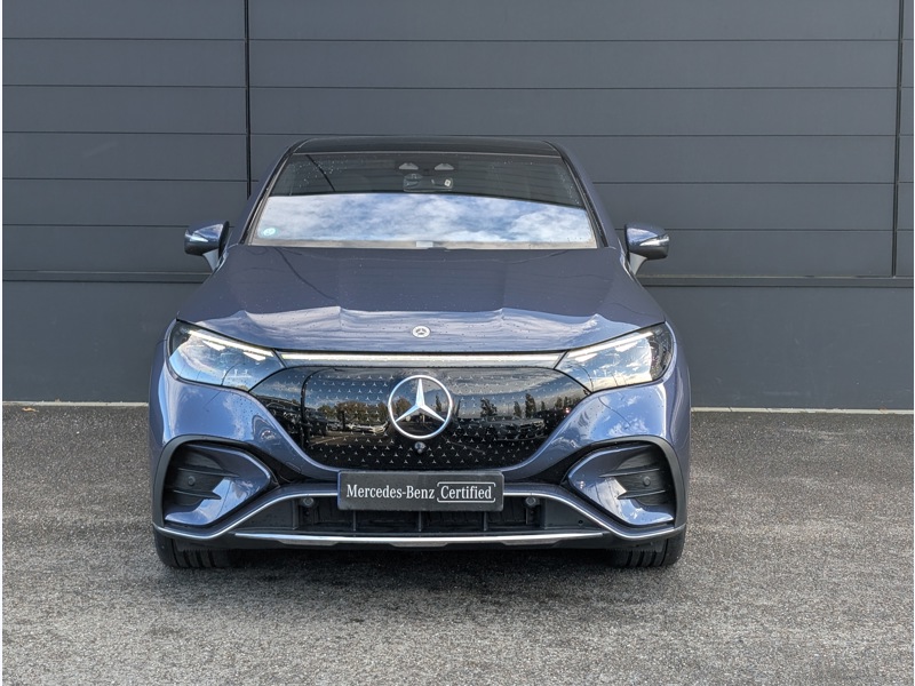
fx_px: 1295
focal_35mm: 49
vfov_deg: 29.7
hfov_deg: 38.9
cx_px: 458
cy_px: 343
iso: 28
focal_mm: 6.9
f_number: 1.68
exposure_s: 1/253
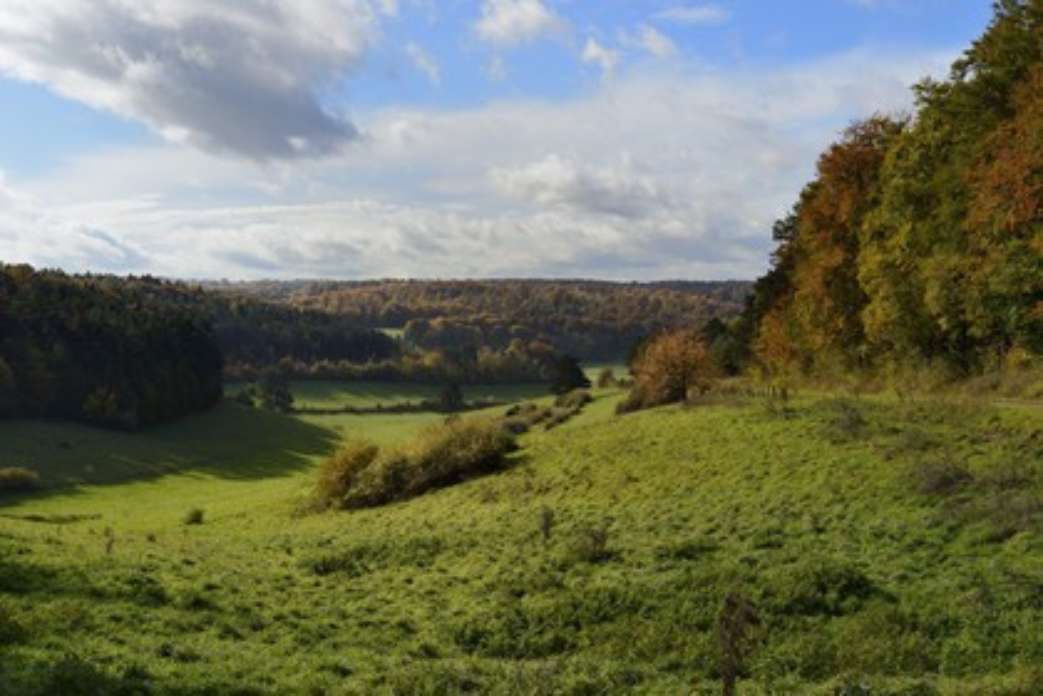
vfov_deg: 27.0
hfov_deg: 39.6
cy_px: 348
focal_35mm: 50
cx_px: 522
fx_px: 1448
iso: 200
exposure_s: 1/250
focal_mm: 50
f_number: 13
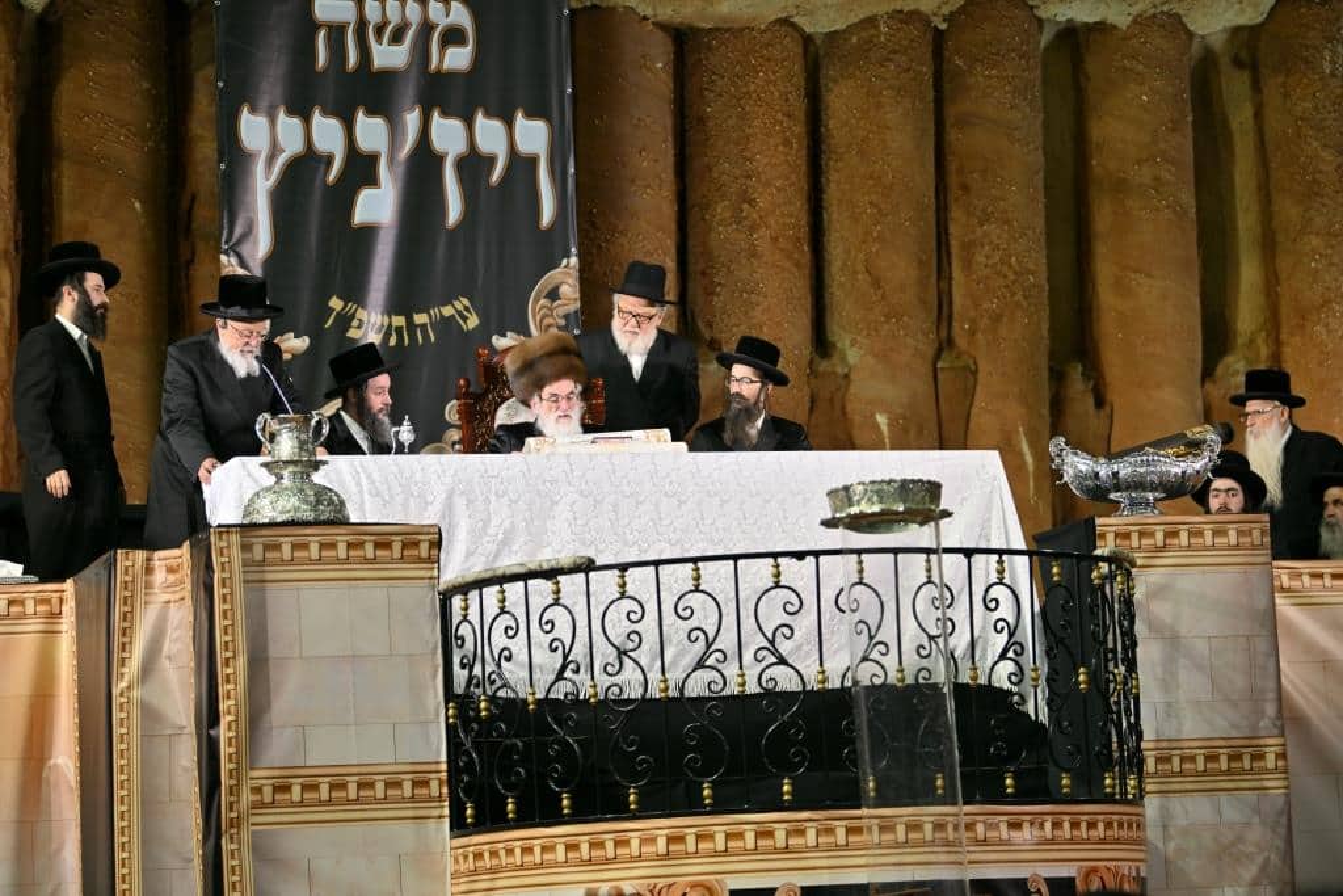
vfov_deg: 13.0
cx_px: 672
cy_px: 448
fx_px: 3917
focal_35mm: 105
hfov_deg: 19.5
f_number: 2.8
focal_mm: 105
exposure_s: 1/250
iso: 320
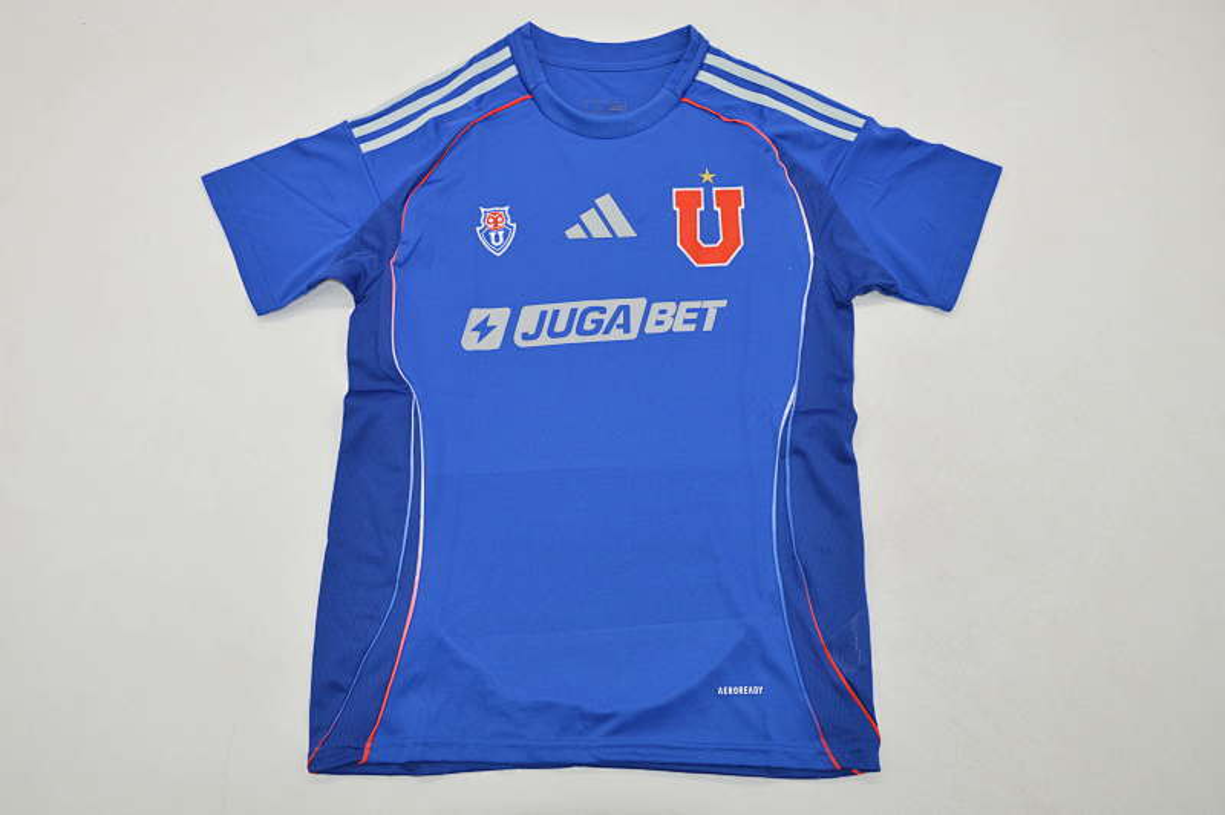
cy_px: 408
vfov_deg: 41.6
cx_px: 612
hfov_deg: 59.5
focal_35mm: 32
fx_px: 1071
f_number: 8
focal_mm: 21
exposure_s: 1/200
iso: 400
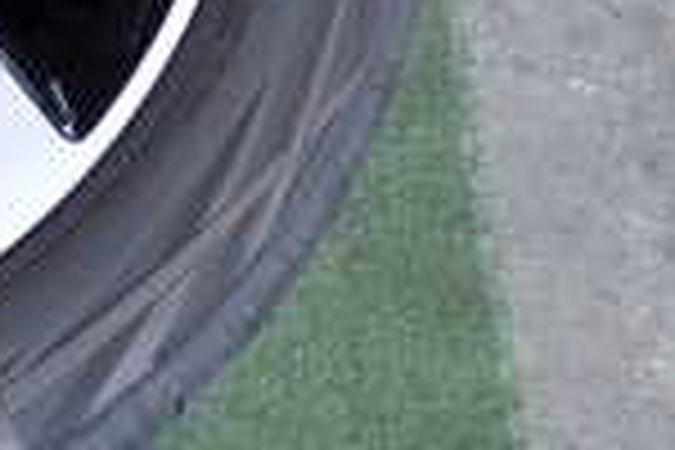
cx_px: -585
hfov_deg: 14.2
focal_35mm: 125
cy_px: -194
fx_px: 2344
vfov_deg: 10.6
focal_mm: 5.4
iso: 200
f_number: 2.3
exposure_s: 1/125
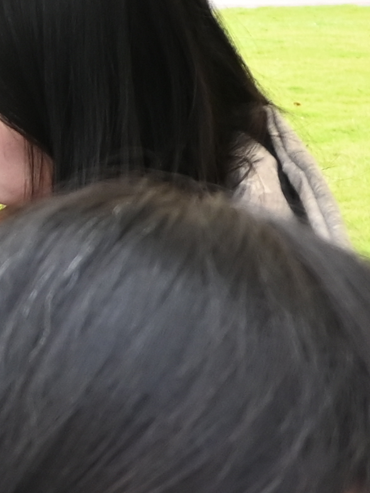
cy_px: 375
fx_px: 2335
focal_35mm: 164
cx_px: -704
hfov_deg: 7.9
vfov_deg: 12.0
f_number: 4
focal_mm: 16
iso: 360
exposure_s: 1/250
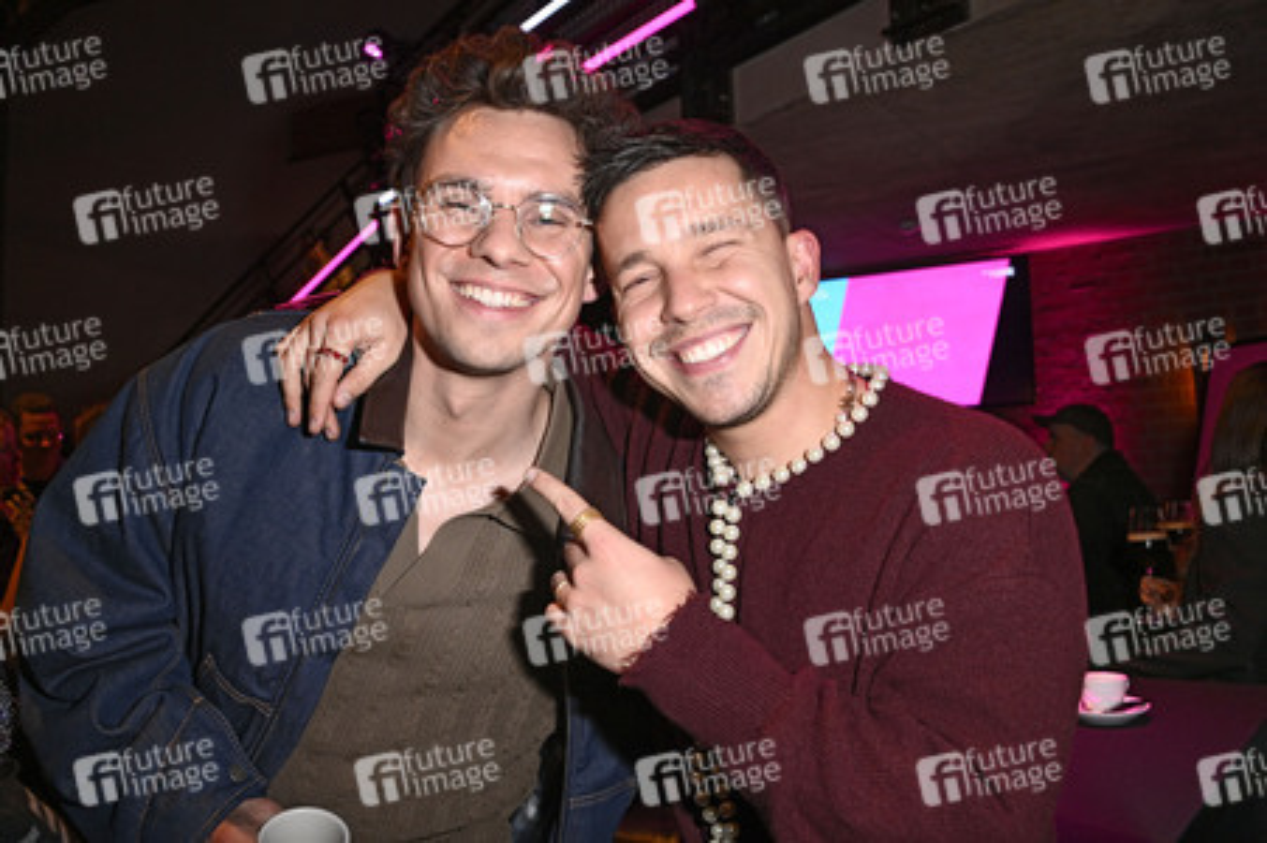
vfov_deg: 46.3
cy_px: 422
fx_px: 985
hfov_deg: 65.5
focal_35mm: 28
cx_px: 634
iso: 2000
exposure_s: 1/125
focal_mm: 28
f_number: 5
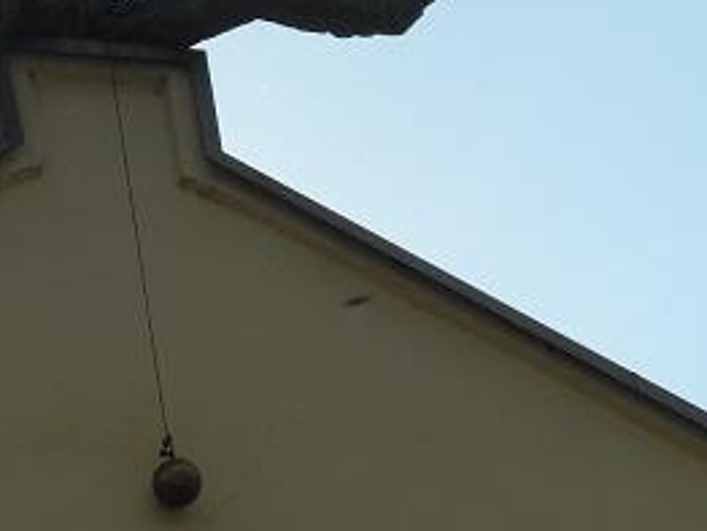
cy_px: 121
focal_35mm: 205
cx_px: 131
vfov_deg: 7.2
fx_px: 4191
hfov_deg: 9.6
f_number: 6.3
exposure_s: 1/1250
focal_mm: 22.5
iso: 100
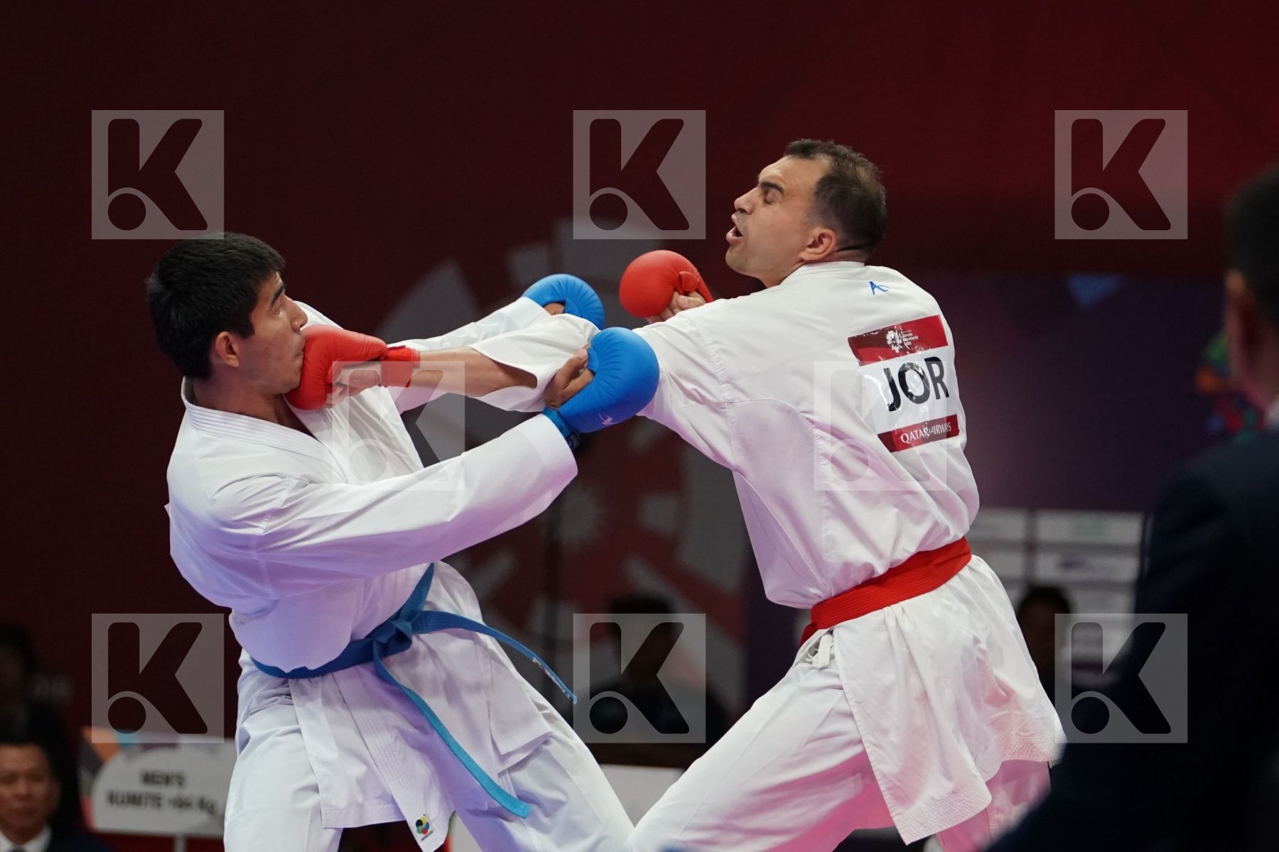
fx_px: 11332
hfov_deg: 6.5
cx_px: 640
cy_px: 426
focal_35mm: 319
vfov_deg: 4.3
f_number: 4
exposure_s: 1/1000
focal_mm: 213
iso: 3200
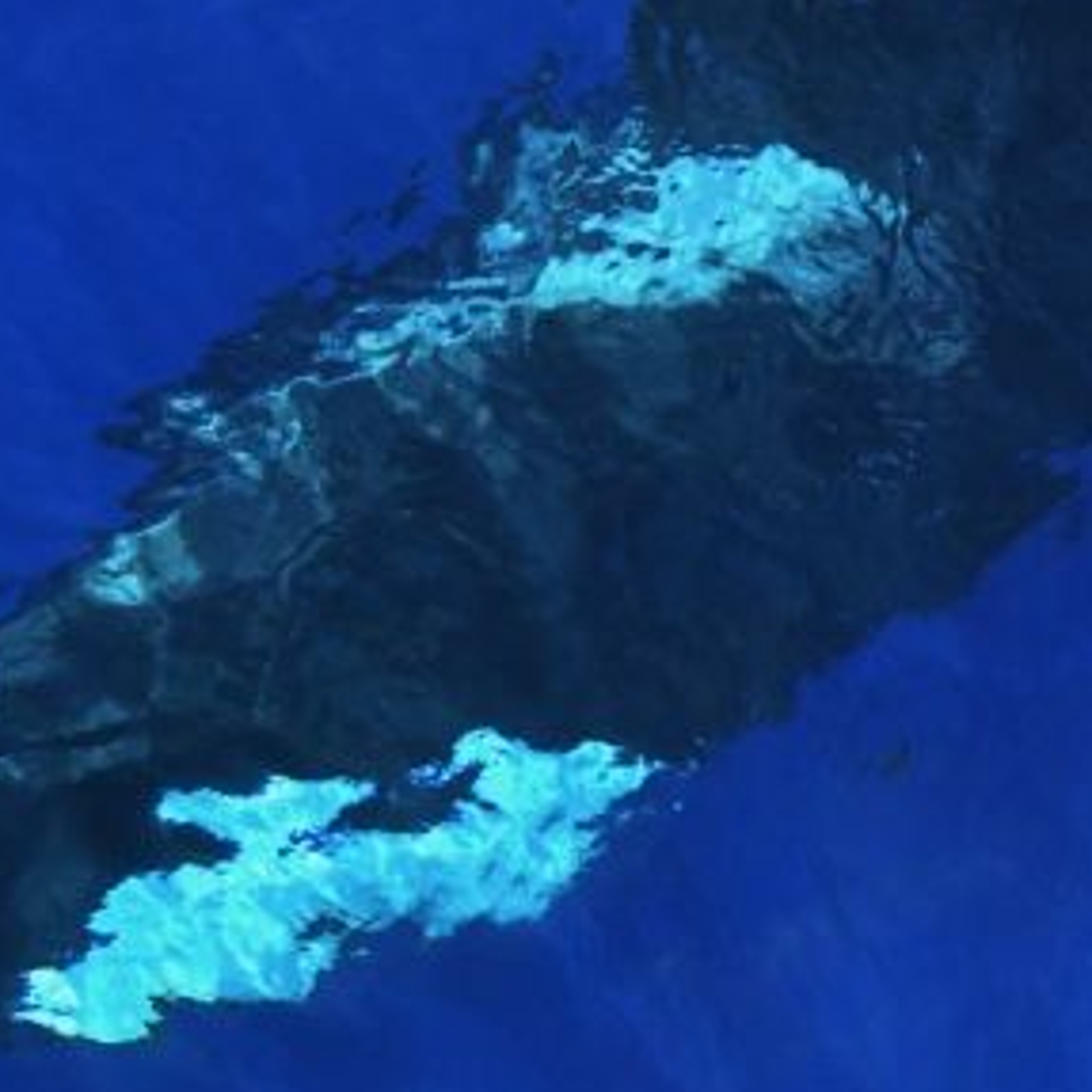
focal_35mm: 142
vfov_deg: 12.3
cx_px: 624
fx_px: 5068
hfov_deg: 12.3
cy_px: 306
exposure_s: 1/8000
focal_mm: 60
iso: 4000
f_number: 5
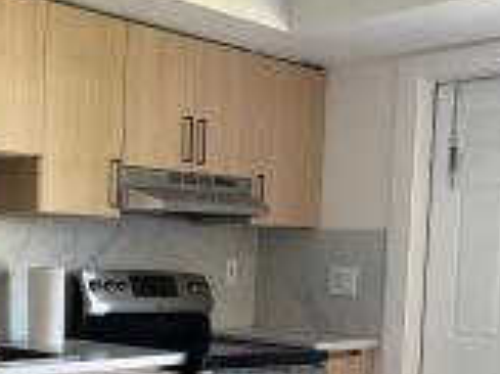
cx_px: 31
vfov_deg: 22.5
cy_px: 319
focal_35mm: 64
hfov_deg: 28.8
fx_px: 924
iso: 125
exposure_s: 1/76
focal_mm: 5.96
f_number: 1.6
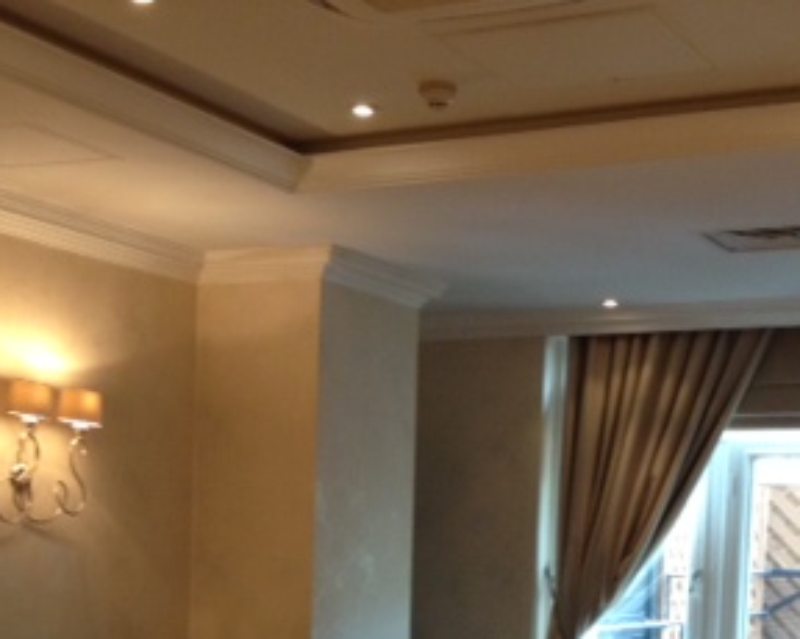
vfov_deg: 19.5
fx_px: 1798
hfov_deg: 25.1
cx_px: 347
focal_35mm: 76
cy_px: 664
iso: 125
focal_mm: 4.28
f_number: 2.4
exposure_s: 1/20
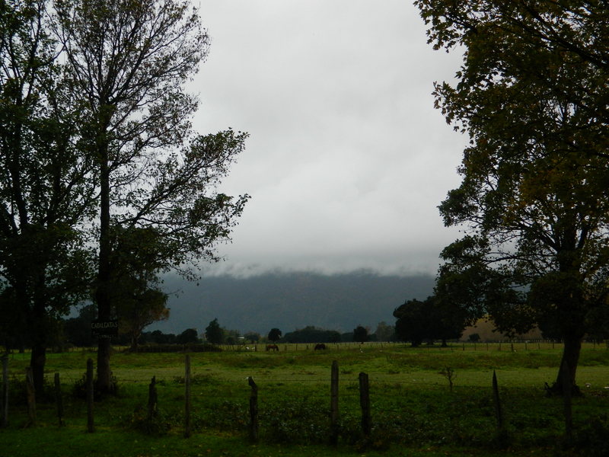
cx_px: 304
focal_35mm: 47
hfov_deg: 40.4
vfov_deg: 30.9
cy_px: 228
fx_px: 827
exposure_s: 1/30
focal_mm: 8.4
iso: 140
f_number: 3.6
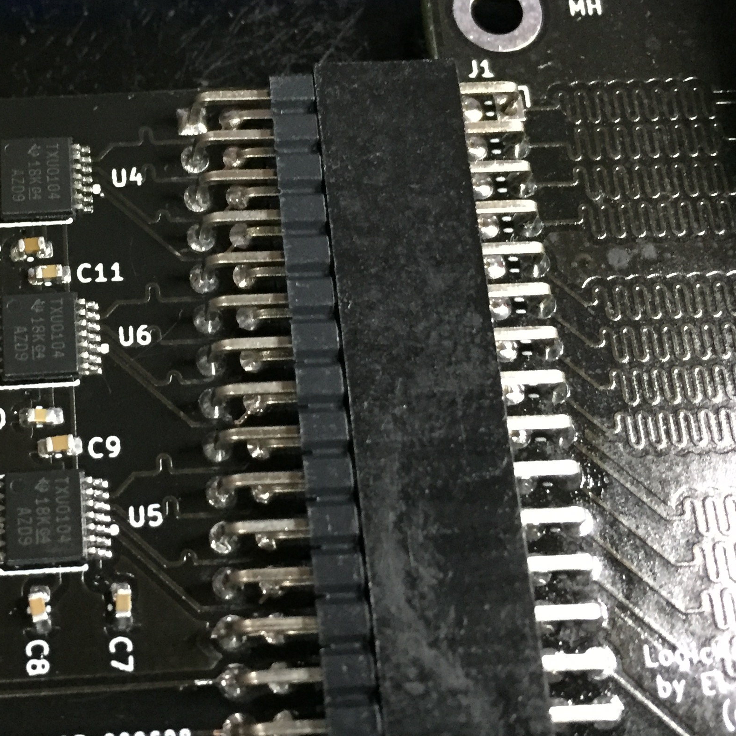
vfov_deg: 32.1
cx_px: 124
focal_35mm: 53
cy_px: 292
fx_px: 1275
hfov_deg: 31.2
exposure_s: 1/17
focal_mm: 4.15
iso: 320
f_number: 2.2
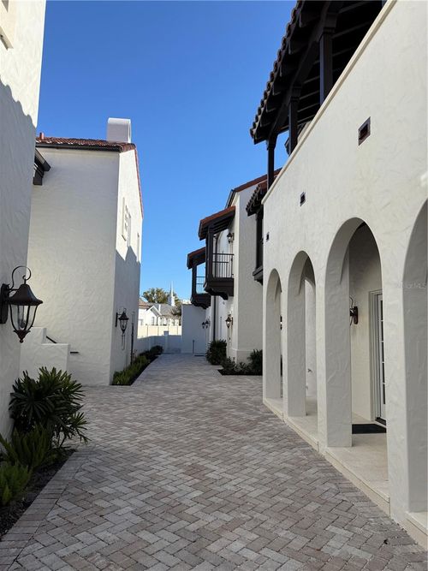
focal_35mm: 24
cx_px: 214
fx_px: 396
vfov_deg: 71.6
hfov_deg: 56.8
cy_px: 286
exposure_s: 1/3953
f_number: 1.78
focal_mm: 6.76
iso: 100
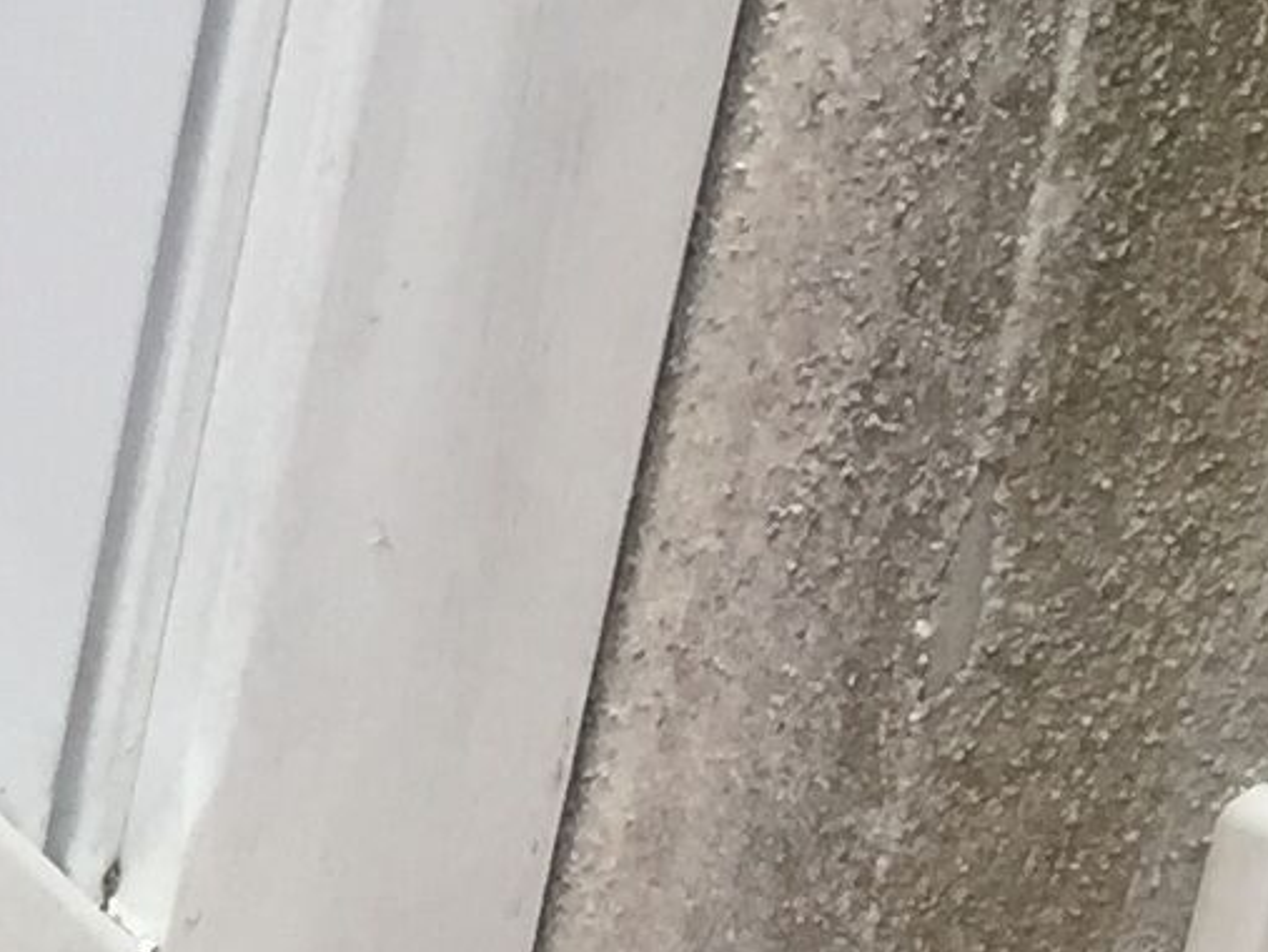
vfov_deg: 7.8
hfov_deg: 8.5
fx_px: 6853
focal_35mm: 187
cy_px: 1438
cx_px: -2749
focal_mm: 4.15
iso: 32
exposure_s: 1/694
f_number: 2.2
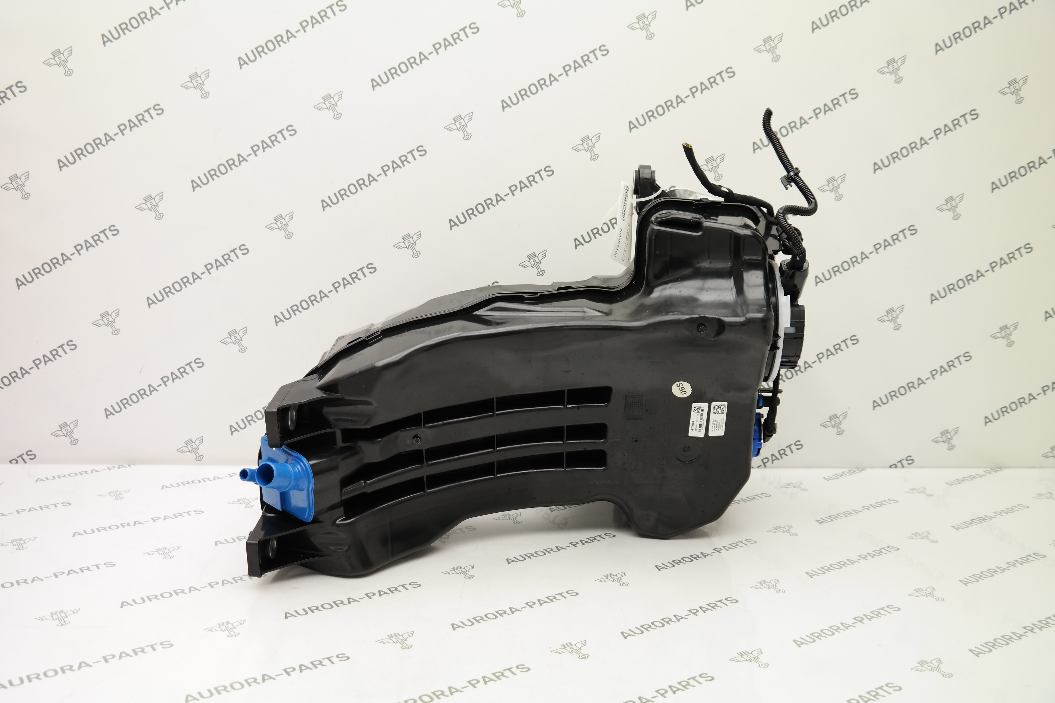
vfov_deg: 35.1
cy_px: 352
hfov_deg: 50.7
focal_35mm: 38
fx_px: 1114
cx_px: 528
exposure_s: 1/80
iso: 200
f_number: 4
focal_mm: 25
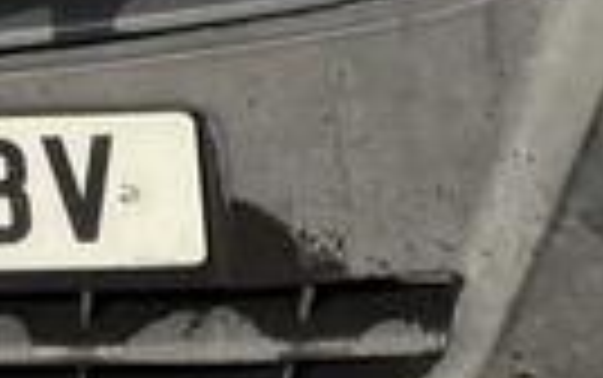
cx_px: 176
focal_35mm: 184
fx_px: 3026
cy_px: -932
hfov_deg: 11.4
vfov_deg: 6.3
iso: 64
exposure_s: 1/2747
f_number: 1.6
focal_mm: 5.96
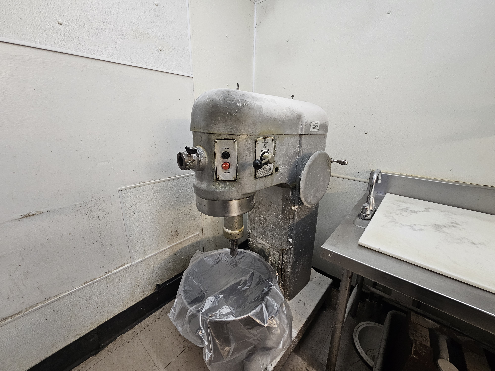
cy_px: 186
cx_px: 248
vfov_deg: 89.9
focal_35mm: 13
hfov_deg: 106.2
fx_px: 186
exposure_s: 1/56.1
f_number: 2.2
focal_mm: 2.2
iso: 250
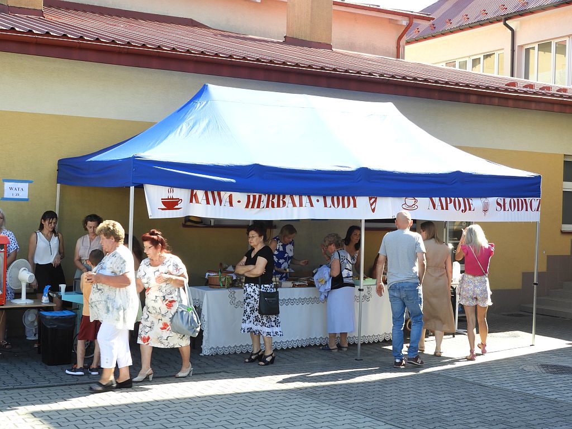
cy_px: 214
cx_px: 286
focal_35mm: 55
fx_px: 909
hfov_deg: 34.9
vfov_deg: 26.6
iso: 100
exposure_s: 1/160
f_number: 4
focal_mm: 9.9
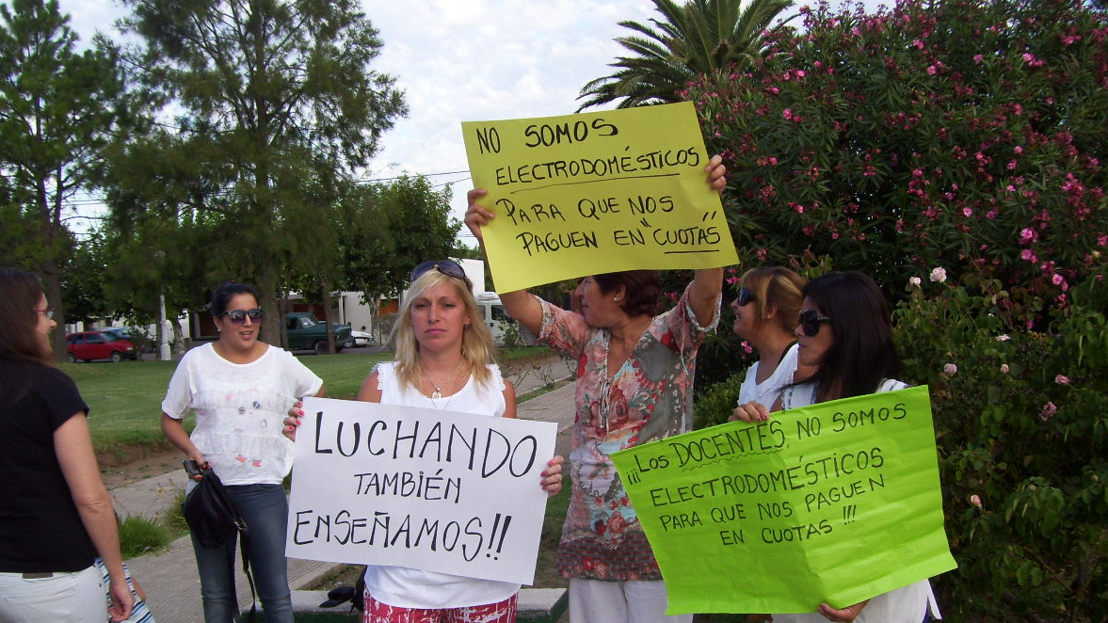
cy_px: 396
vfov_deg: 29.6
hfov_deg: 50.5
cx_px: 546
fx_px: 1175
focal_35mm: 40
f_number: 2.7
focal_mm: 6
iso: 80
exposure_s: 1/400
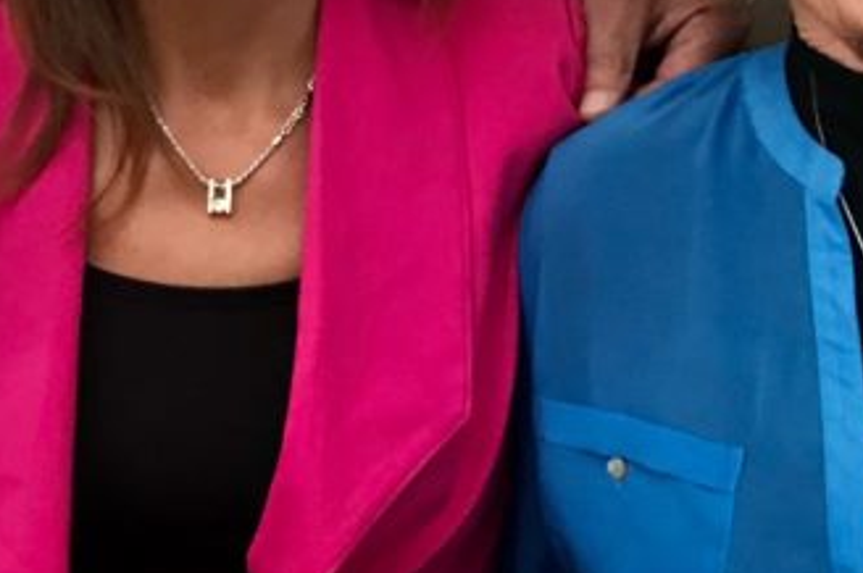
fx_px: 2179
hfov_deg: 22.1
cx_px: 187
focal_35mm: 91
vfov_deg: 14.8
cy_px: 63
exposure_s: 1/15
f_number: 1.8
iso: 100
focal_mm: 3.99
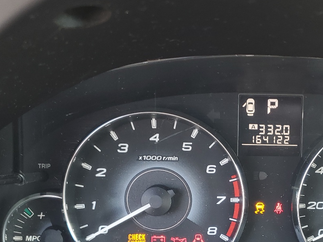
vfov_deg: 27.6
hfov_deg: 35.7
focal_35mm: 52
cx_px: 254
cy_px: 186
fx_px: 485
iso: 52
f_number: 1.5
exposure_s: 1/60.2
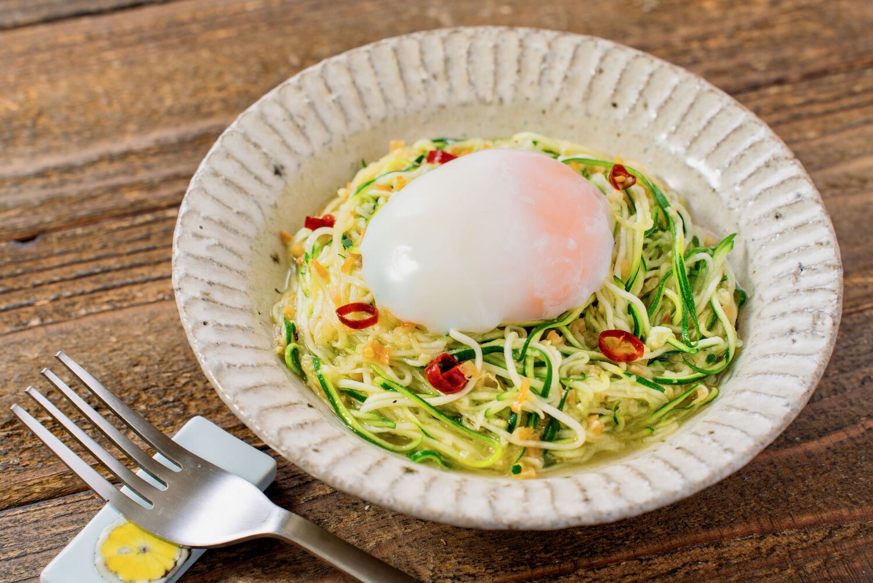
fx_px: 1819
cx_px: 436
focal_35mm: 75
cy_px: 292
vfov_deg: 18.2
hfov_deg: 27.0
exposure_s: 1/100
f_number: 8
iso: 320
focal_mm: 75
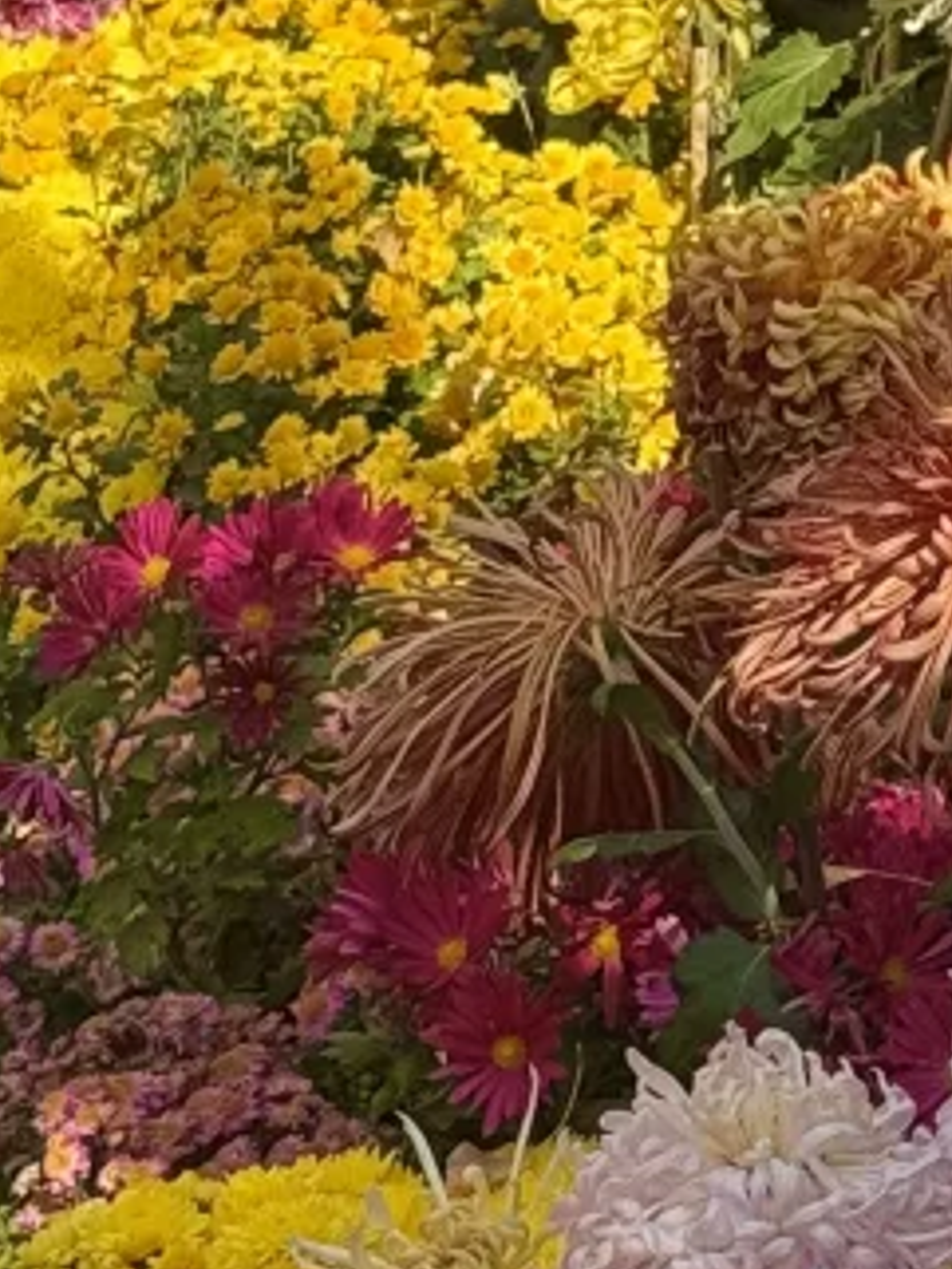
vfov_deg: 9.1
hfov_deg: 6.7
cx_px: 1734
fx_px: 7879
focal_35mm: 215
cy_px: -130
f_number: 1.78
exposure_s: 1/2045
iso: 64
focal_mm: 6.76
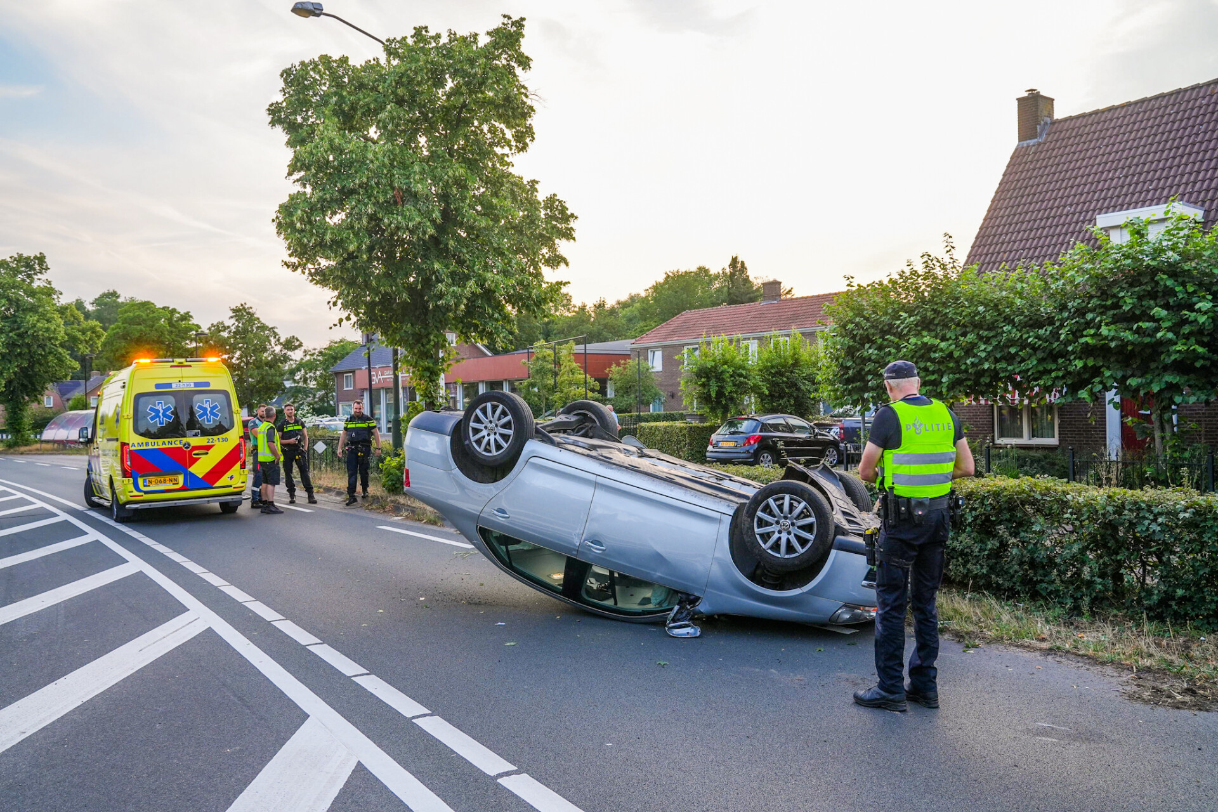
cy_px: 406
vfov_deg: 45.0
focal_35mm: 29
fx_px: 981
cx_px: 609
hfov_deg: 63.7
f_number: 6.3
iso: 320
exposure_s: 1/100
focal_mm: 29
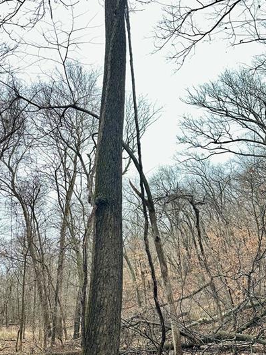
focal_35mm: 35
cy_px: 183
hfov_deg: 40.5
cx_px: 106
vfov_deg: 52.6
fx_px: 359
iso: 160
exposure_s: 1/121
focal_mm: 6.86
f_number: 1.78
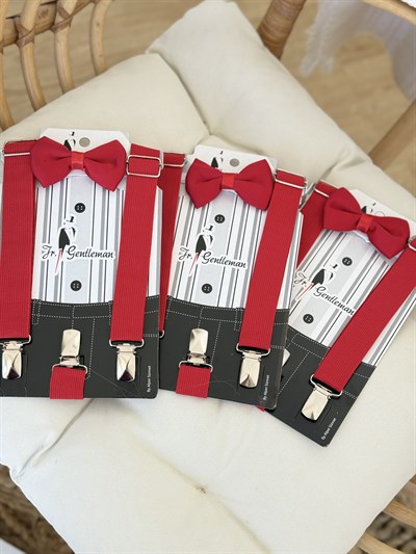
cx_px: 208
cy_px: 277
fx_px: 769
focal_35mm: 48
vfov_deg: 39.6
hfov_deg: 30.3
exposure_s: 1/120
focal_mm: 6.76
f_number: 1.78
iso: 100
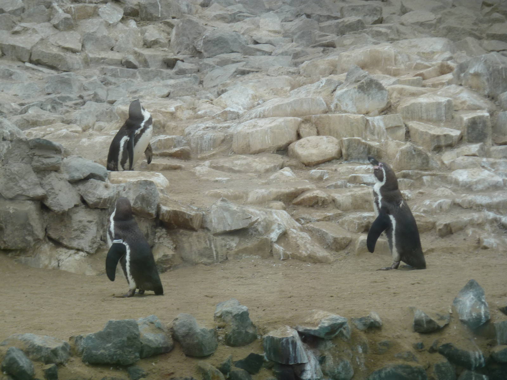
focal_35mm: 182
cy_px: 190
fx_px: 2666
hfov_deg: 10.9
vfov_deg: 8.2
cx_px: 254
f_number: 4.5
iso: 80
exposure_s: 1/125
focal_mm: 29.9
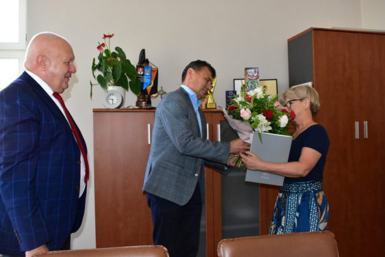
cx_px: 192
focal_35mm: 33
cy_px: 128
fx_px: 353
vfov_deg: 40.0
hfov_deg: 57.2
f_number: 6.3
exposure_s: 1/250
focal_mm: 22
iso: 6400
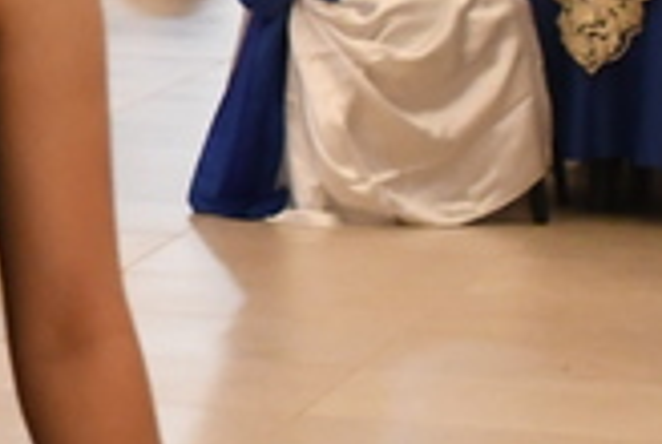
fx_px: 5969
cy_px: -79
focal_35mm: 324
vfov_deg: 4.2
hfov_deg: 6.0
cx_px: -1215
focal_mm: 35
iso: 2000
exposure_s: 1/80
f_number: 5.6
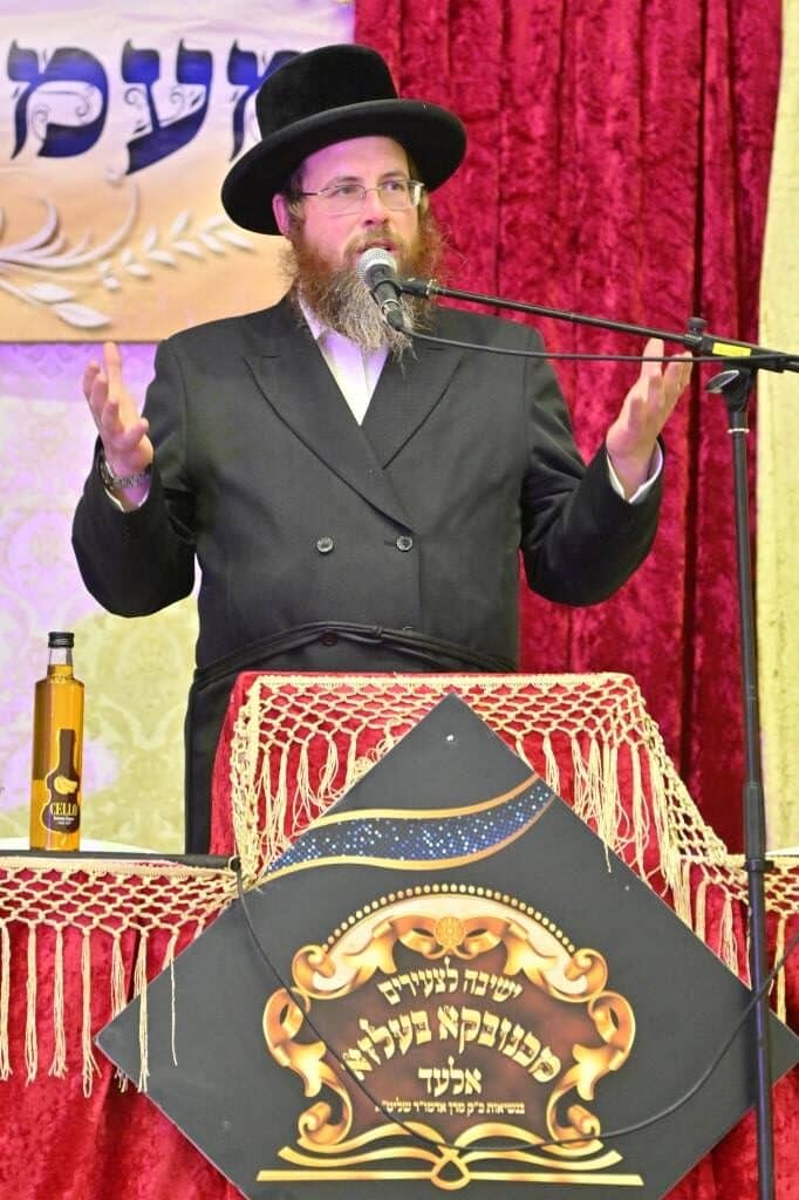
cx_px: 400
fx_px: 5996
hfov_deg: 7.6
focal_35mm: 180
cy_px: 600
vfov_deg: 11.4
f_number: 4
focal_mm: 120
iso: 1600
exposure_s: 1/200
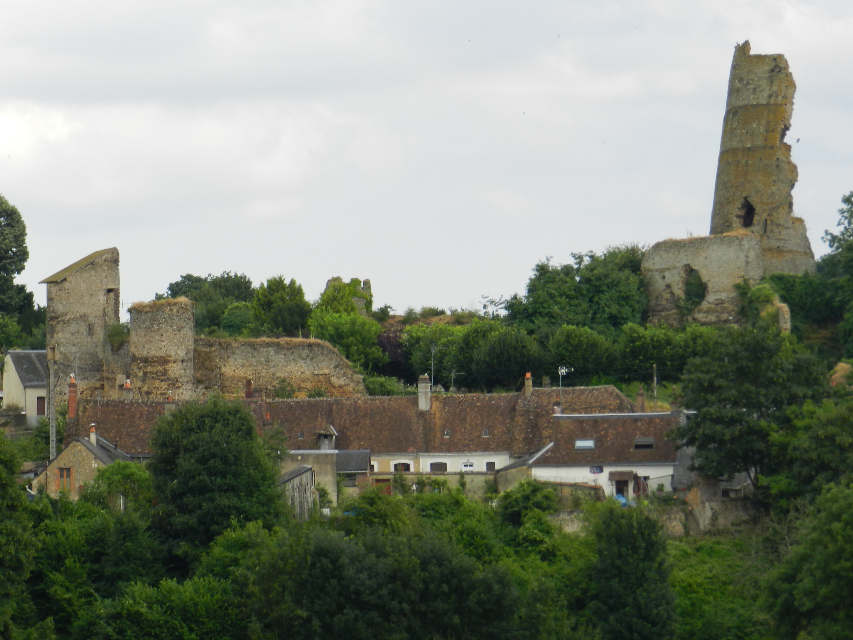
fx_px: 5298
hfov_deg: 9.2
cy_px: 320
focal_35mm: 215
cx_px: 426
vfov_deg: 6.9
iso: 160
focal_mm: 38.2
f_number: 5.6
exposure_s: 1/320
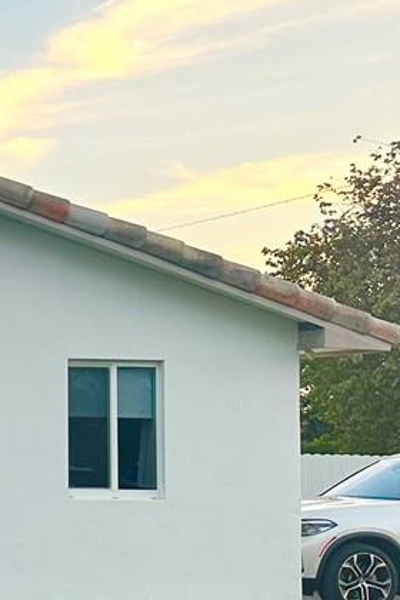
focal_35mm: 95
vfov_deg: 21.4
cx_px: -564
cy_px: 366
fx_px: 1583
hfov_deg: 11.7
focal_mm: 6.86
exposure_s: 1/377
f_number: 1.78
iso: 80
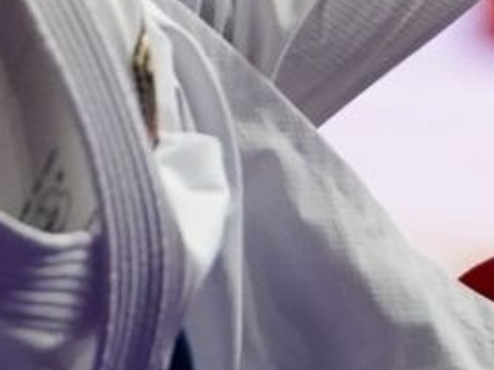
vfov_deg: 0.7
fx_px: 30040
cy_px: -405
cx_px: 815
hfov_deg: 0.9
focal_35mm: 2105
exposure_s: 1/1000
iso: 2000
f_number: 2.8
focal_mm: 195
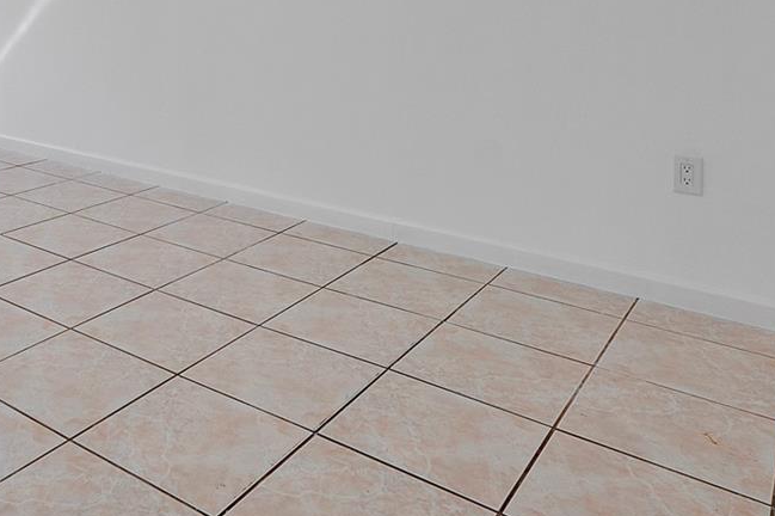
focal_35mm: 37
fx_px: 796
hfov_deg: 47.5
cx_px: 102
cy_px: -36
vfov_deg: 32.1
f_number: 8
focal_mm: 10
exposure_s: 1/80
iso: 500
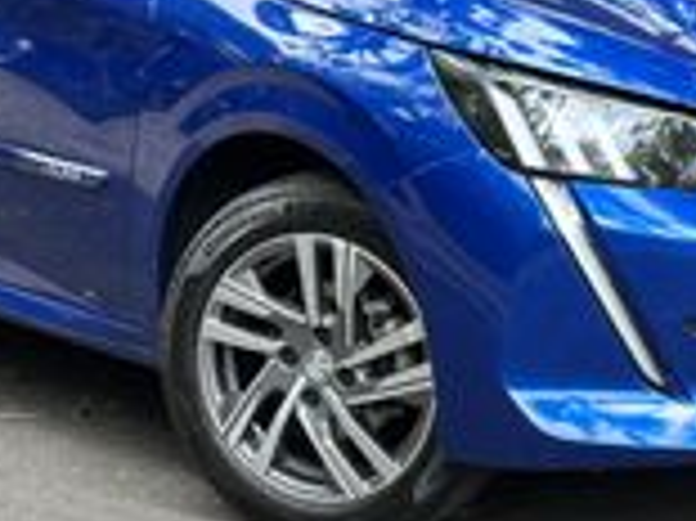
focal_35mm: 146
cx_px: 373
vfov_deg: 10.1
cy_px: 4
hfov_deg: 13.5
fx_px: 2933
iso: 80
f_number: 1.78
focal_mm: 6.86
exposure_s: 1/138
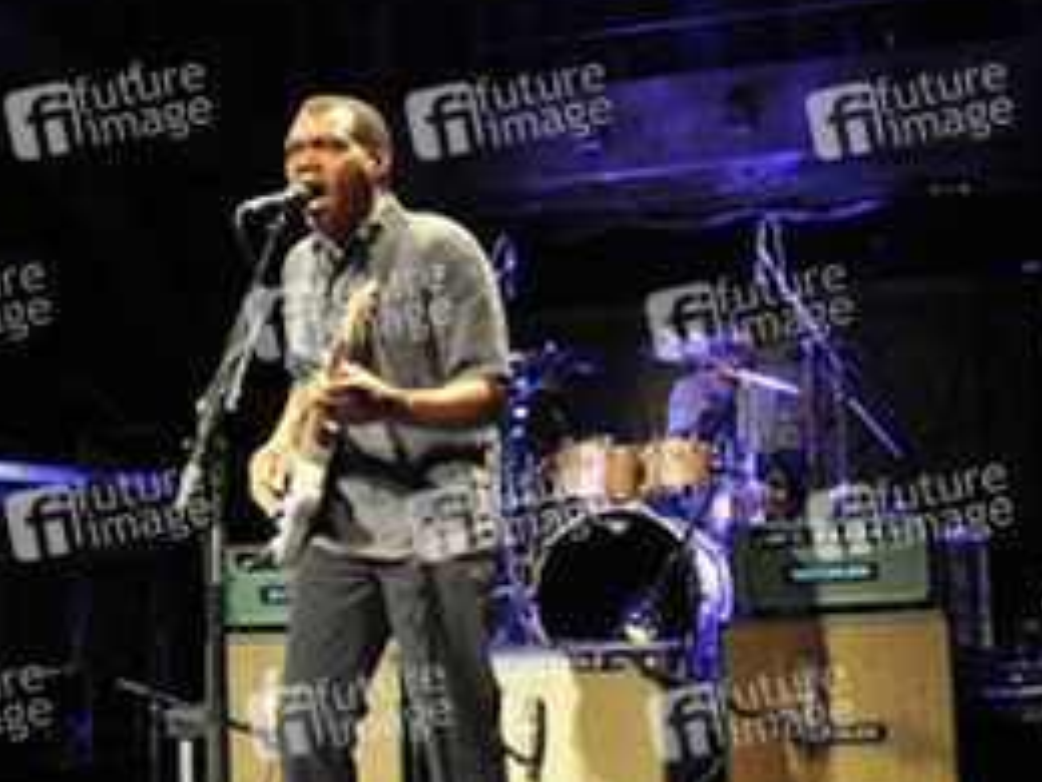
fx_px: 1204
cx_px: 804
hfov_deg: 44.9
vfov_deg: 35.9
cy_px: 413
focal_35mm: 40
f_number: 2.8
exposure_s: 1/160
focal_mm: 24
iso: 1600
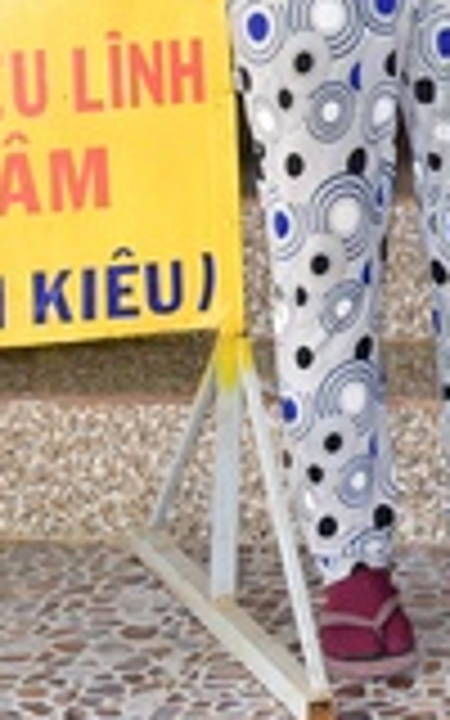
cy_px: -162
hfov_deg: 9.0
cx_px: 770
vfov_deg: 14.3
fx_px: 2767
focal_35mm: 141
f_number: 5
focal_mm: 34
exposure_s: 1/125
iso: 800
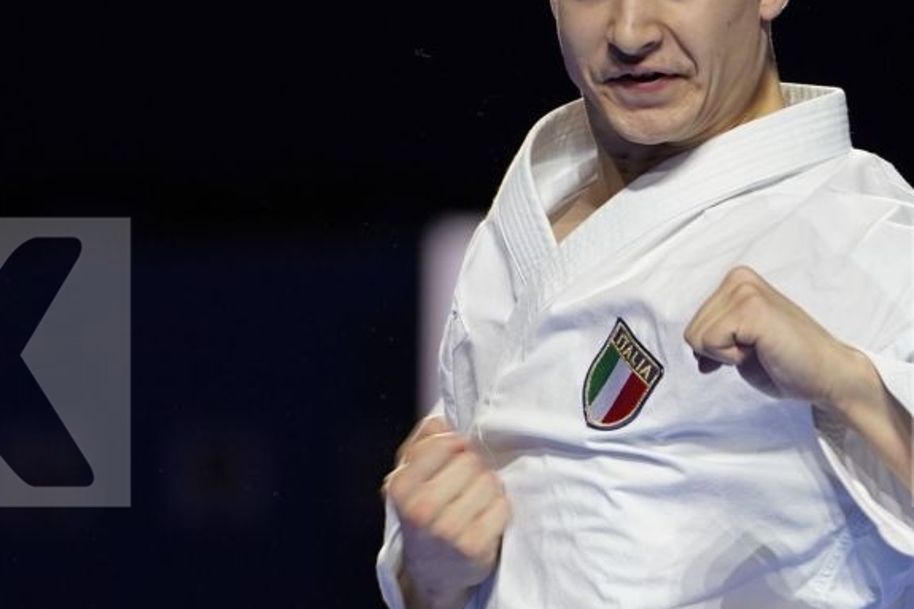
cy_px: 363
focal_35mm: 626
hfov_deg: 3.3
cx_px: 521
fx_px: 15888
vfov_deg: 2.2
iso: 640
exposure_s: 1/500
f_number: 2.8
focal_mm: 200
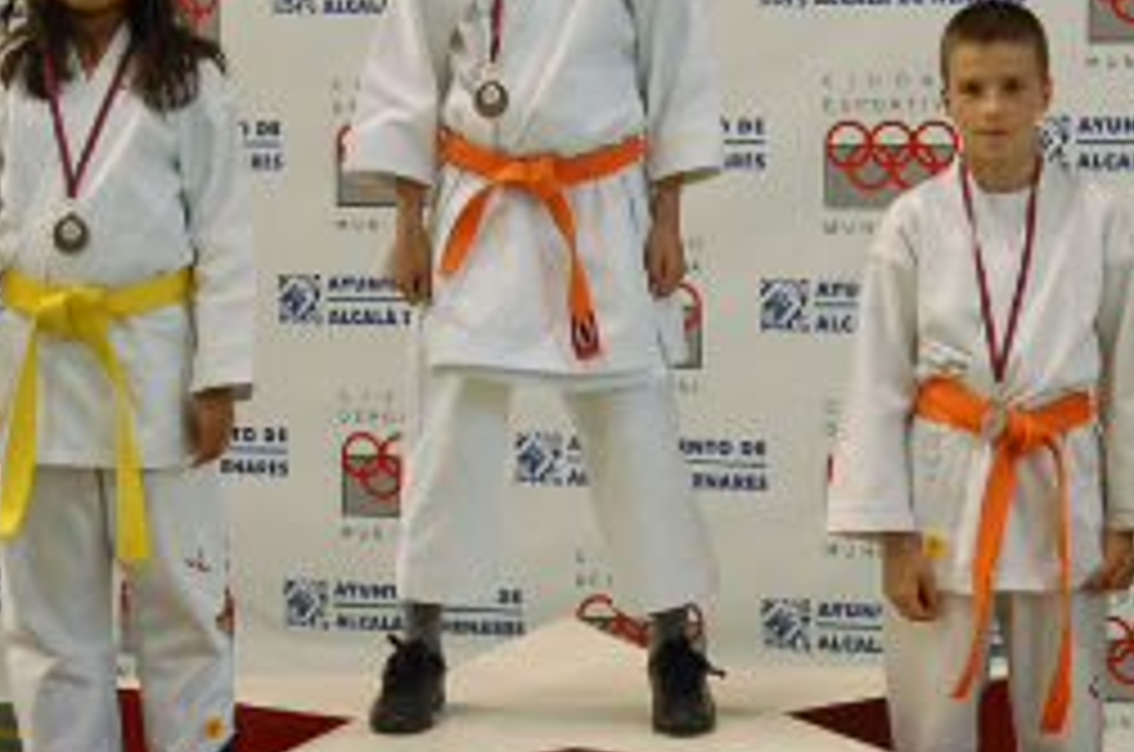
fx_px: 3144
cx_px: 666
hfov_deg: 20.4
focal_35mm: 100
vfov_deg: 13.6
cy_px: 374
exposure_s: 1/50
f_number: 3.5
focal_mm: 28
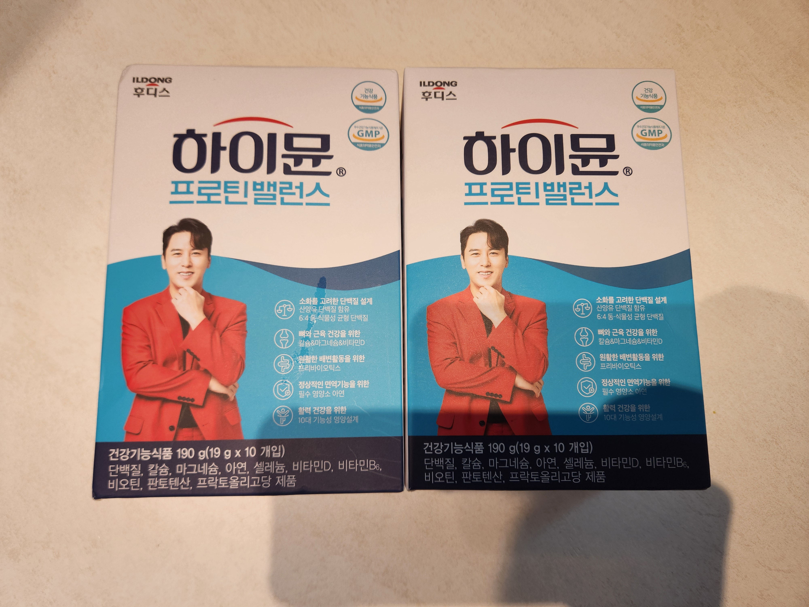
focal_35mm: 23
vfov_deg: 58.9
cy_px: 304
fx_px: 538
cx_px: 404
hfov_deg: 73.9
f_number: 1.8
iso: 80
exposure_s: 1/180
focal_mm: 5.4
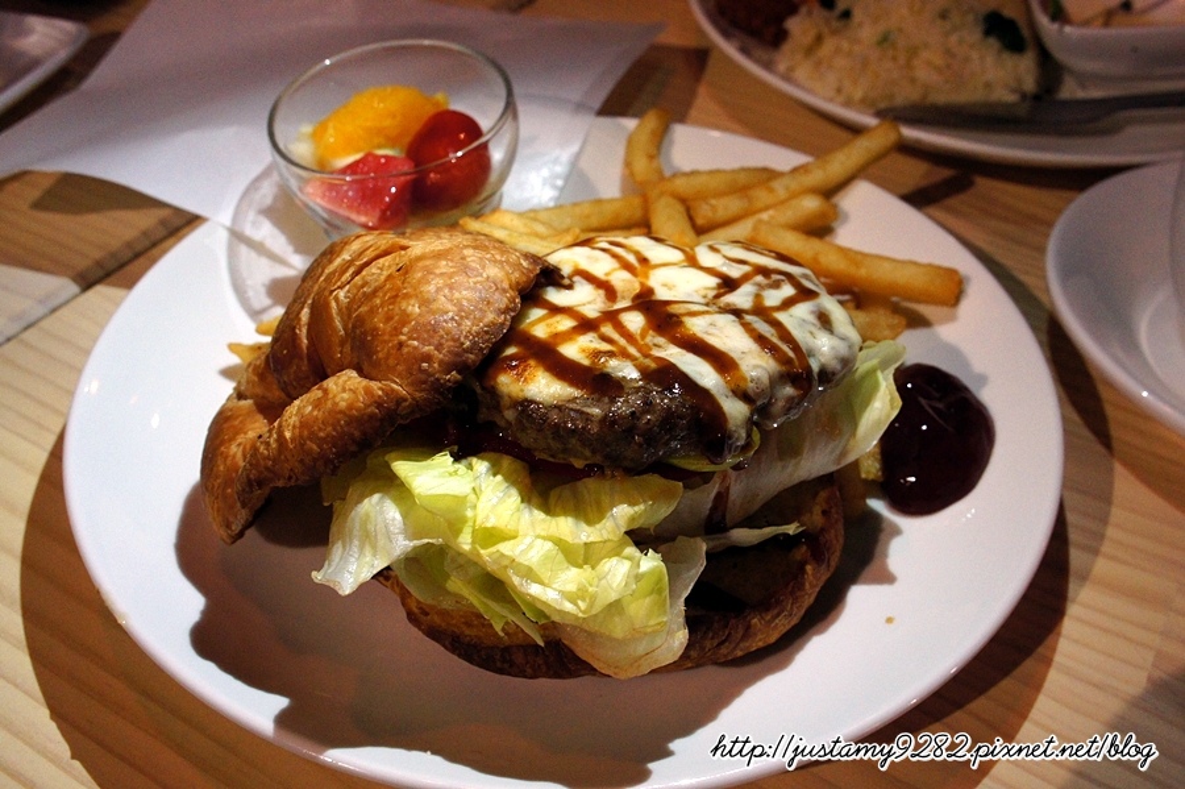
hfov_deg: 57.2
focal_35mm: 33
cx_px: 592
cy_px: 394
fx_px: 1086
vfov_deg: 39.9
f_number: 8
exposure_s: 1/15
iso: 1600
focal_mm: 22
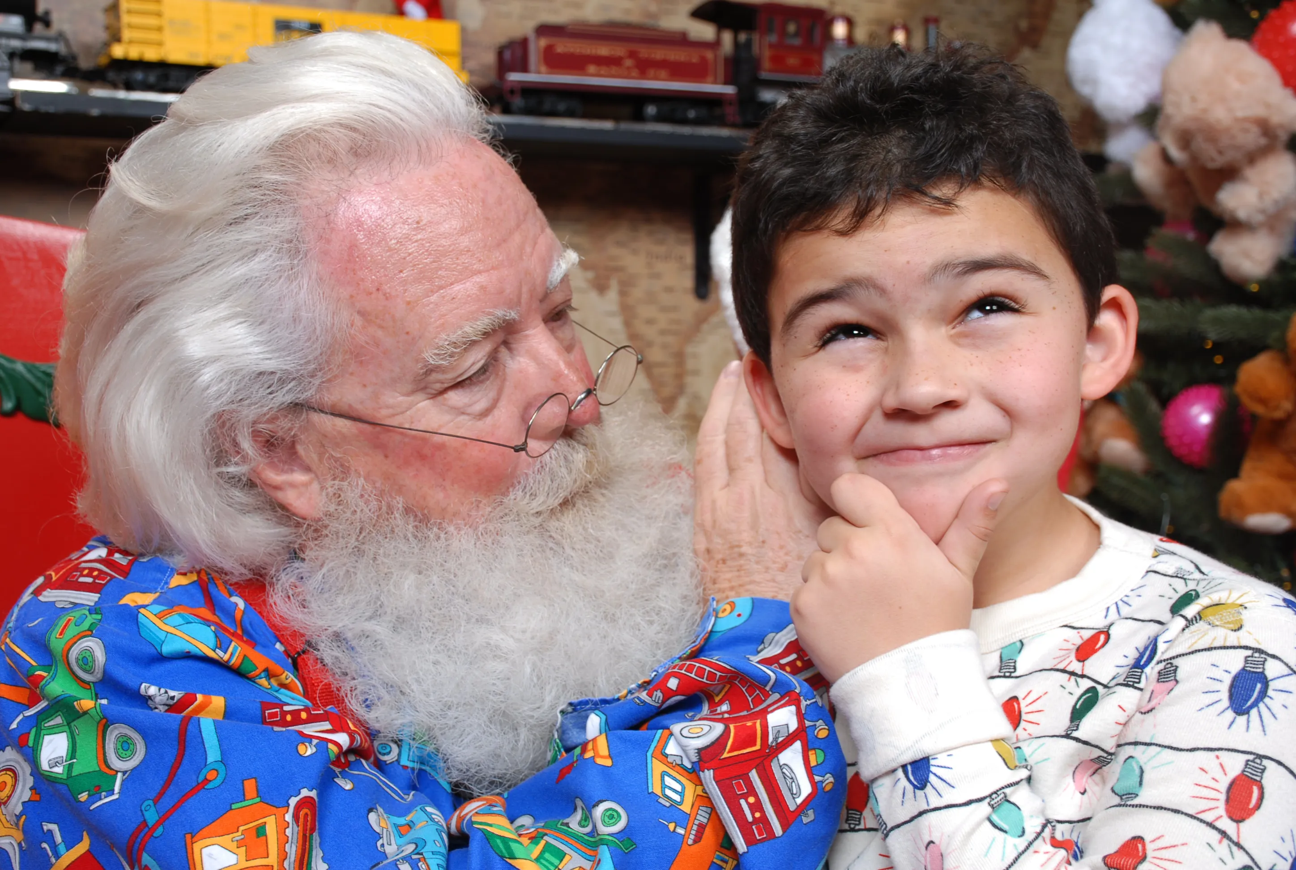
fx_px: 1732
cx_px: 648
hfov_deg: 41.0
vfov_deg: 28.2
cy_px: 435
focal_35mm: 48
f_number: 6.3
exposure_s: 1/125
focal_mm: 32
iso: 100
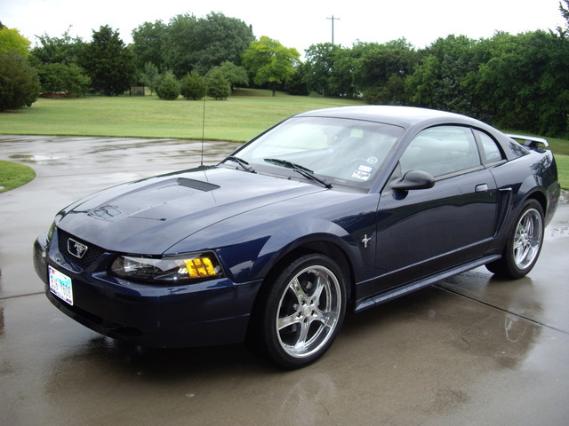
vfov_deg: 37.7
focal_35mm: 38
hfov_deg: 49.0
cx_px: 284
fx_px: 625
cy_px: 213
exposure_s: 1/60
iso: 100
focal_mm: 7.9
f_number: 2.8
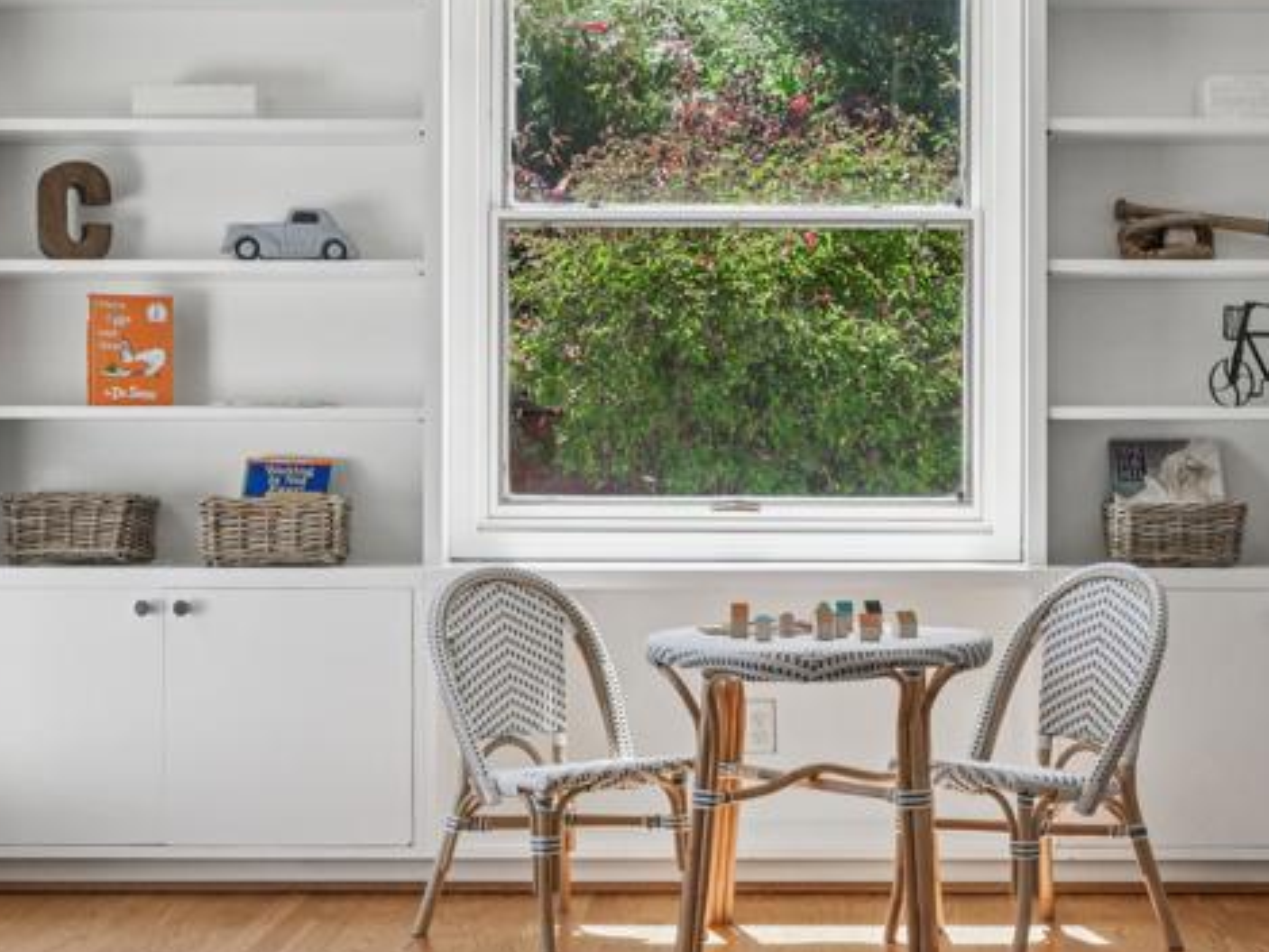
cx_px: 736
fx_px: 2163
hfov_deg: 32.6
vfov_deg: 24.8
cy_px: 507
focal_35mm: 59
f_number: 9
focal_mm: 30
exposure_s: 1/250
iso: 400
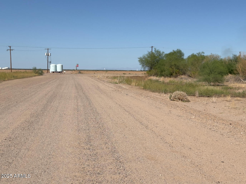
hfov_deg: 39.7
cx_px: 123
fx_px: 341
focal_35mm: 48
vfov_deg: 30.3
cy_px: 92
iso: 64
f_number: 1.78
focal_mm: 6.86
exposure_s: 1/7634
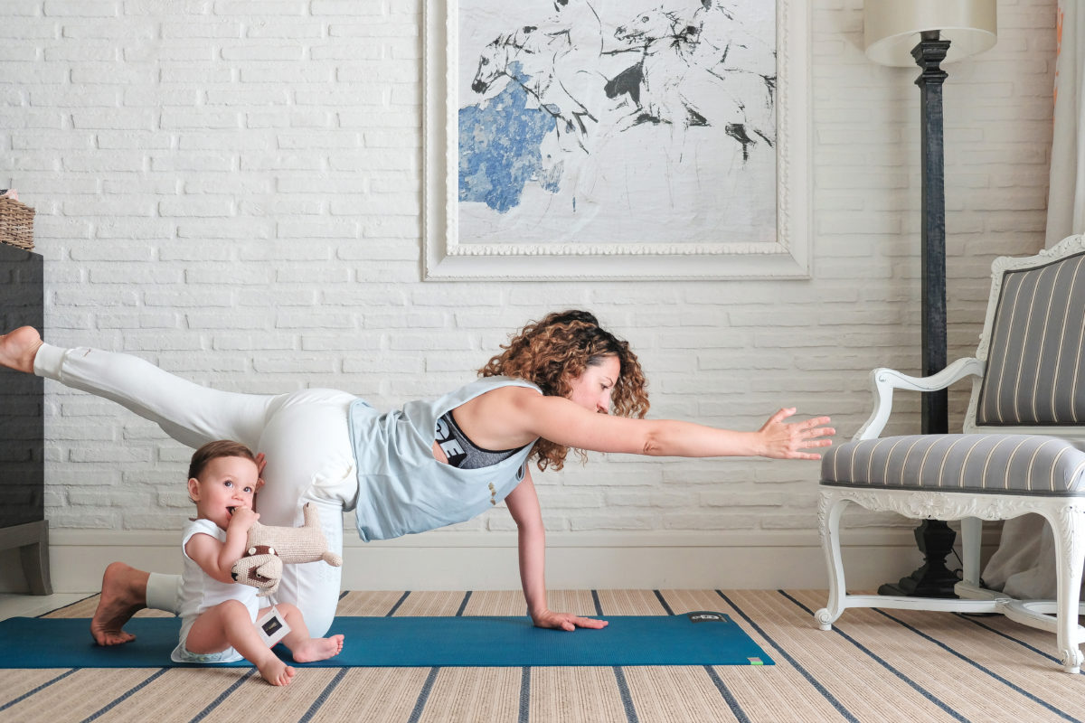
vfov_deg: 36.9
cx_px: 542
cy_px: 362
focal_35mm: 36
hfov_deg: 53.1
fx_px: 1085
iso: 1250
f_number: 3.2
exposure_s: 1/500
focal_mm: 24.3
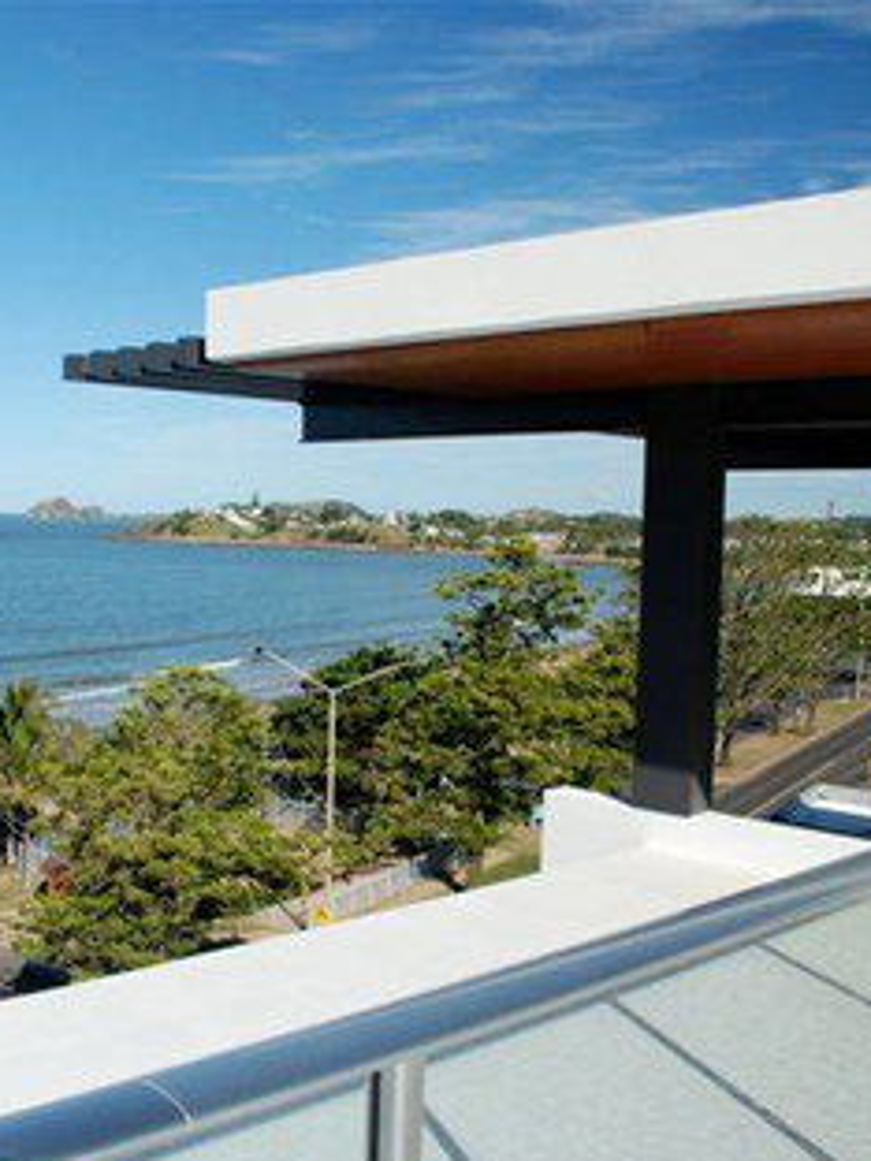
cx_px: 380
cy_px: 594
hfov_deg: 35.9
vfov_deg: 46.8
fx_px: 1342
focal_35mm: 40
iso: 400
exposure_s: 1/320
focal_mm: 18
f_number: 9
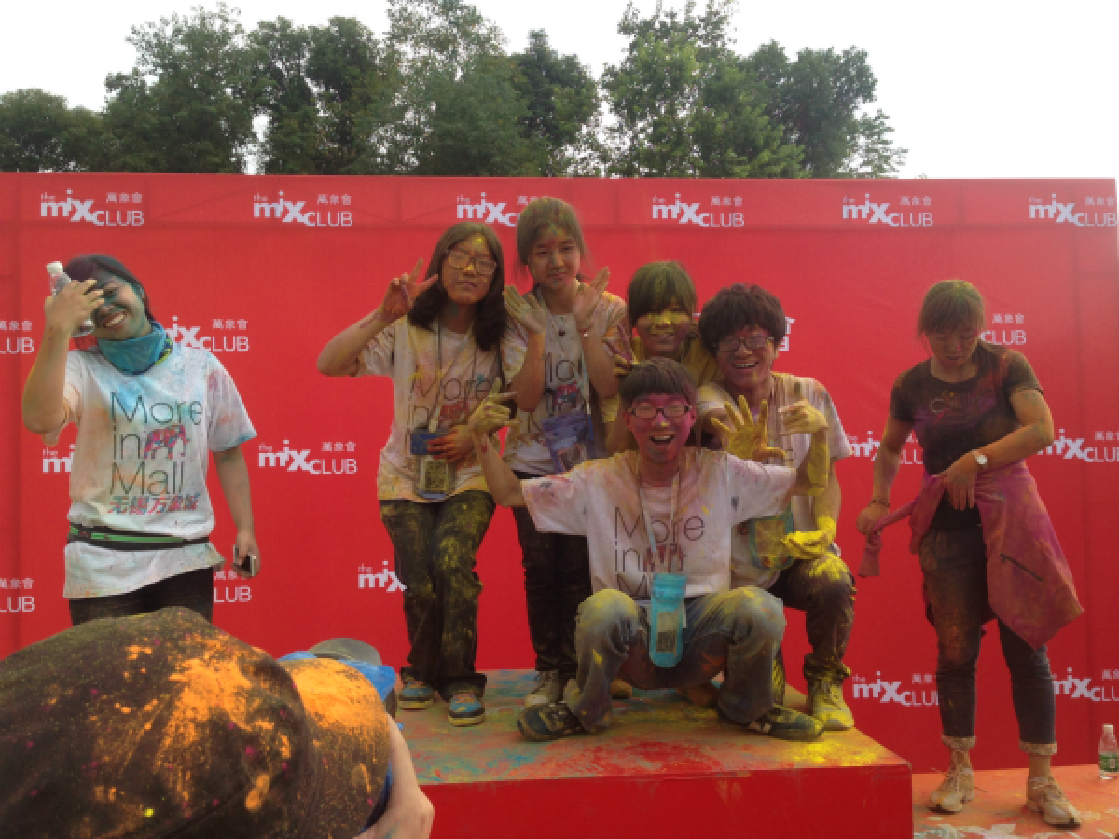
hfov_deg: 55.4
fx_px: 1067
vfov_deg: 42.9
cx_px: 560
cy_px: 420
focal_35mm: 33
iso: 50
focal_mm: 4.12
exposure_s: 1/775
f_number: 2.4
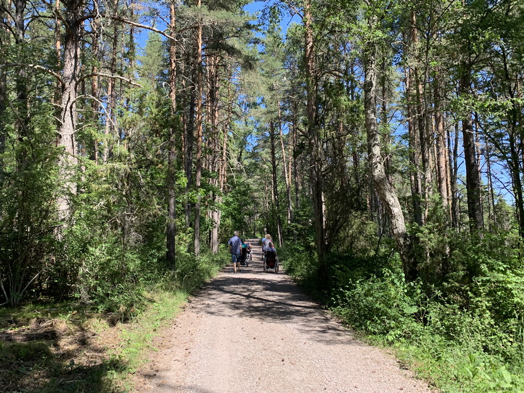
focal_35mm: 30
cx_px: 254
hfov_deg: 60.0
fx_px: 454
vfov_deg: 46.7
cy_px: 175
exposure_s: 1/526
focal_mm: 4.25
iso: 25
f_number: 1.8
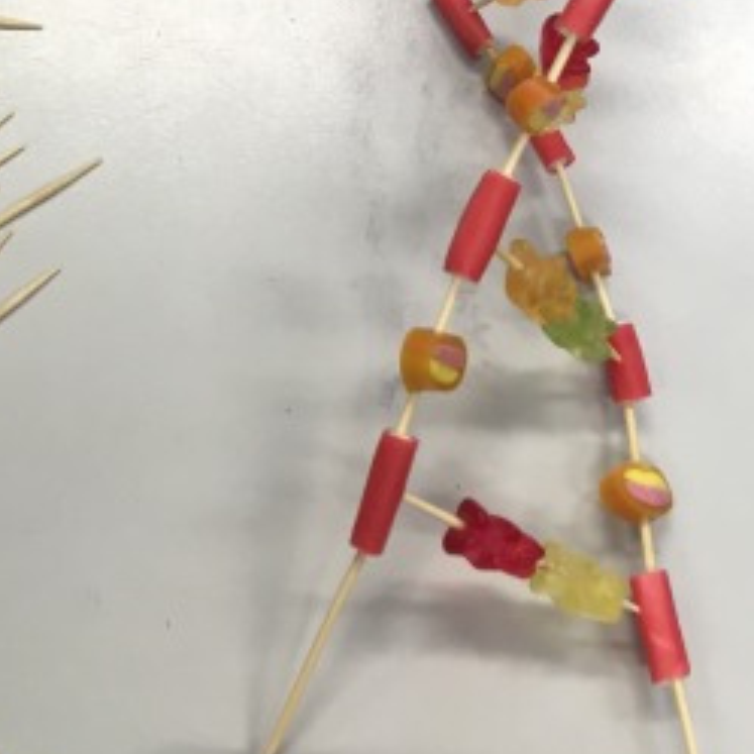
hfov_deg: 26.0
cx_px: 503
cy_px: -79
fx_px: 1626
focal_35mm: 66
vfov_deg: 24.3
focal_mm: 4.15
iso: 25
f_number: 2.2
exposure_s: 1/33
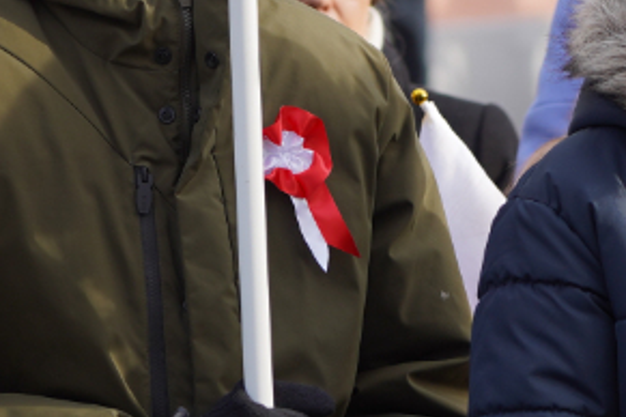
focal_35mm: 434
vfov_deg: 3.2
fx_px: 7546
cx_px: 181
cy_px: -48
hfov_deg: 4.7
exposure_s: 1/200
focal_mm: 97
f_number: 4
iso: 100
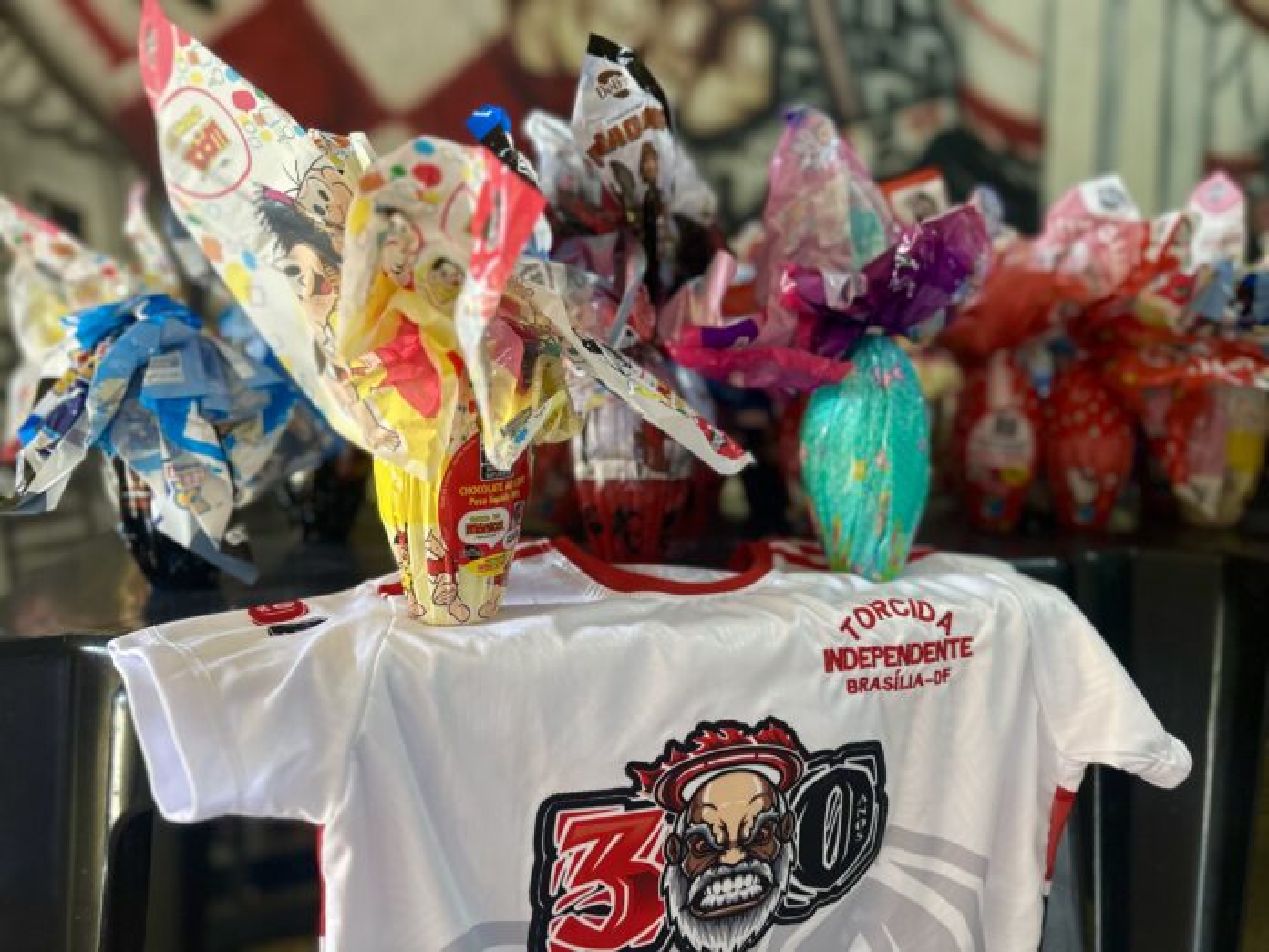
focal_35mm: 24
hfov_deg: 71.6
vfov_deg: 56.8
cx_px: 634
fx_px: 880
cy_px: 476
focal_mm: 6.86
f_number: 1.78
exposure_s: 1/75
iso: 250
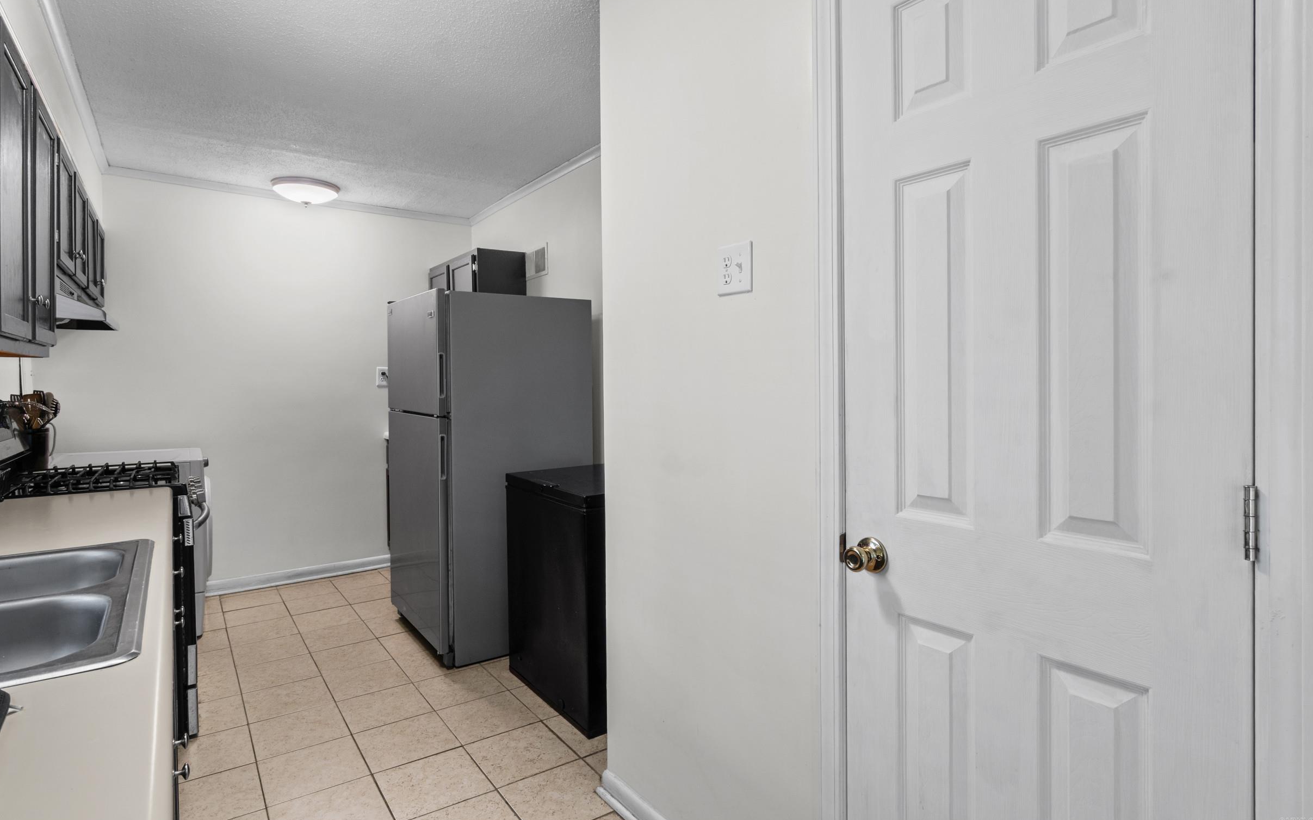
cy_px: 375
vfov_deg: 62.1
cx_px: 654
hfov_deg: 88.0
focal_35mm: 19
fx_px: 680
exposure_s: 1/2.5
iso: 250
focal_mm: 12
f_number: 9
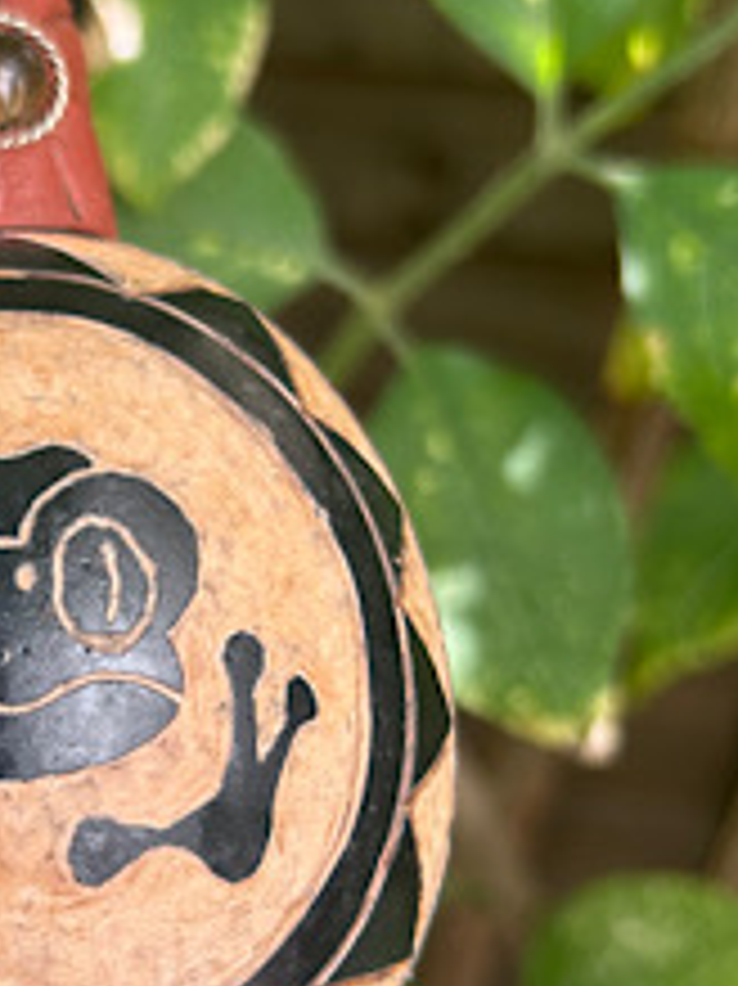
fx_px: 1878
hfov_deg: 21.6
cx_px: 32
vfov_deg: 29.1
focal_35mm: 66
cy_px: 687
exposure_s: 1/384
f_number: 1.5
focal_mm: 5.7
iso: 50
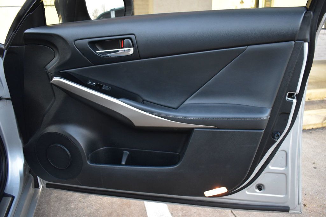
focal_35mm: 30
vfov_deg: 43.6
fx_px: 272
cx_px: 163
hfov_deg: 61.9
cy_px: 108
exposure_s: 1/13
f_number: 3.5
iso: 1600
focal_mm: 20
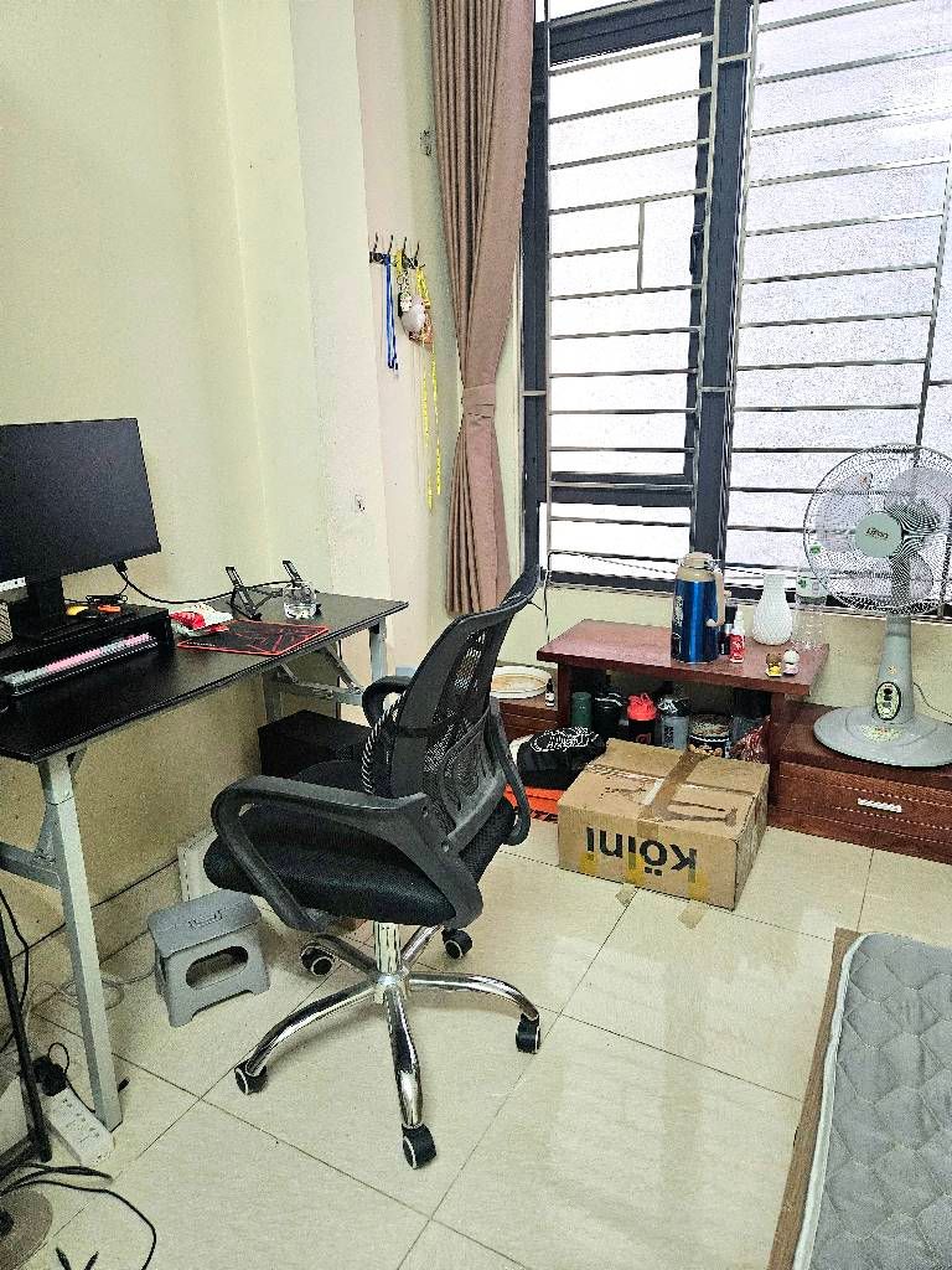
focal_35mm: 23
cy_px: 635
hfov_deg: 58.9
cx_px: 476
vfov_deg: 73.9
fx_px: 843
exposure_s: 1/50.3
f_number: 1.8
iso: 500
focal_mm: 5.4
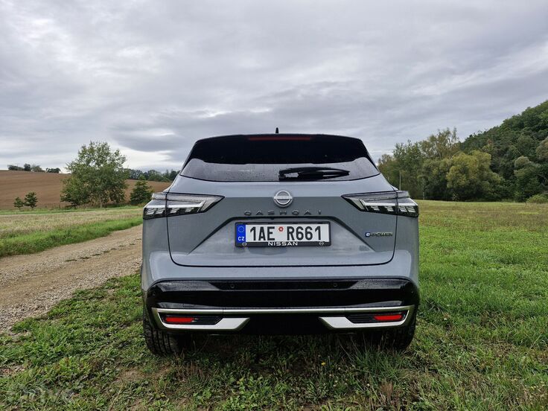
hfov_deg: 73.9
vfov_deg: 58.9
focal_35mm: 23
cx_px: 274
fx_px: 364
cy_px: 206
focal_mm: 5.54
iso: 50
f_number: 1.8
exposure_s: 1/1088
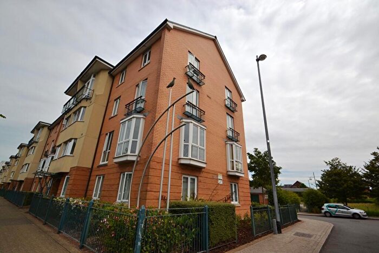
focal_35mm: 15
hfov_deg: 100.4
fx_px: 158
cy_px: 126
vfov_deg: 77.4
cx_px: 190
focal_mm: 10
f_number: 10
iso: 100
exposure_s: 1/200
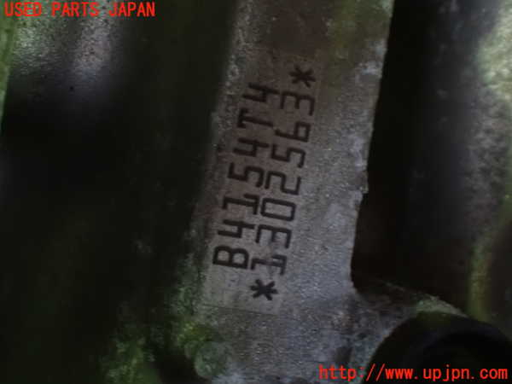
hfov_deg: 19.6
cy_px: 192
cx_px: 256
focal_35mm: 100
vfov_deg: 14.8
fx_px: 1479
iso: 1600
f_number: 4.9
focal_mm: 18
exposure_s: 1/8
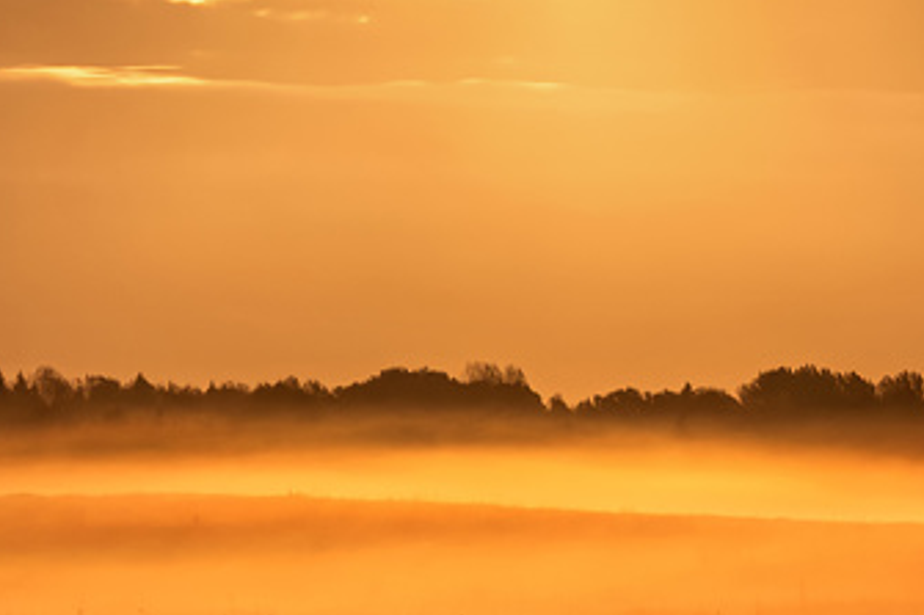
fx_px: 11595
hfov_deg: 4.5
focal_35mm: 452
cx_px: 1098
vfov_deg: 3.0
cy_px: 4
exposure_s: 1/2000
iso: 200
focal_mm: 72
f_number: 13
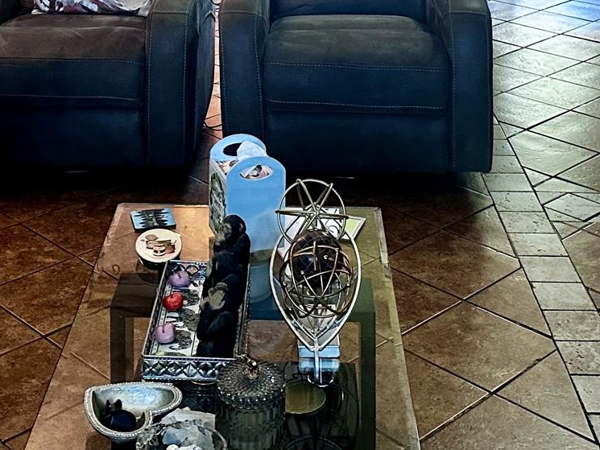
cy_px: -139
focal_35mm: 66
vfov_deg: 20.3
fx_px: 1144
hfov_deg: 29.4
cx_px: 260
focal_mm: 6.86
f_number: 1.78
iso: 400
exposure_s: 1/60
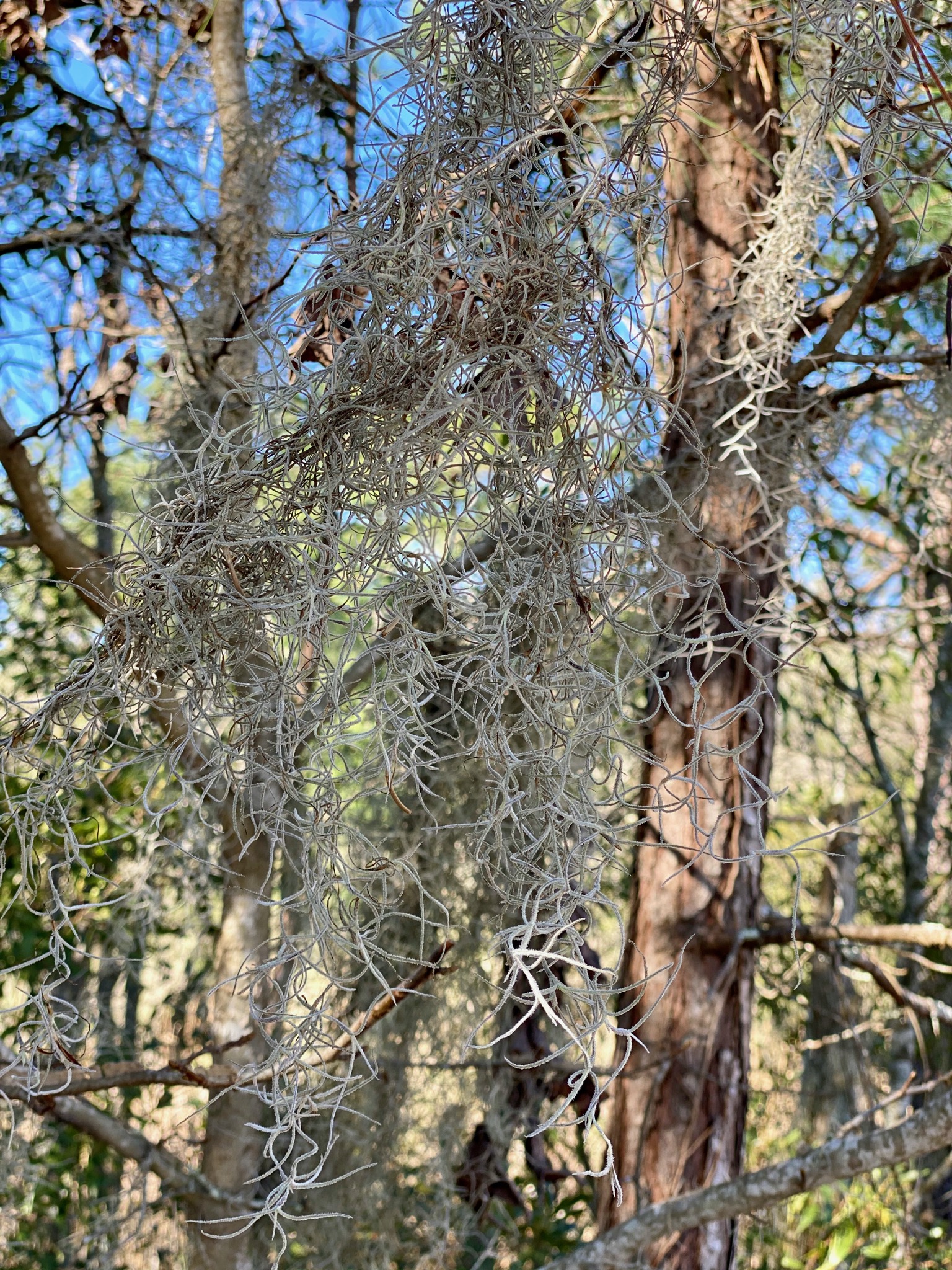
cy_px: 635
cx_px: 476
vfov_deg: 36.8
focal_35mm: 52
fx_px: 1907
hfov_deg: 28.0
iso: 25
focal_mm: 6
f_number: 2
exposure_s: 1/122
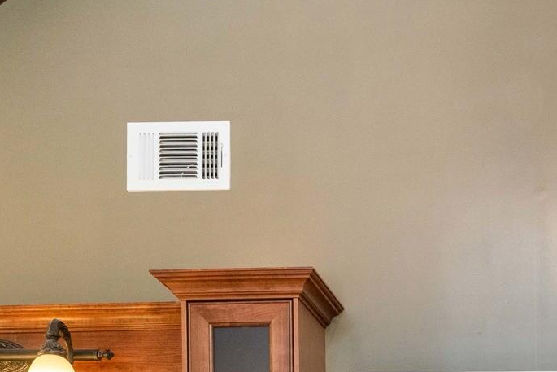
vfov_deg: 18.2
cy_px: 635
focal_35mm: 62
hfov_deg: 29.9
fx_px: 959
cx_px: 572
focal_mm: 17
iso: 500
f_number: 8
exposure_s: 1/6
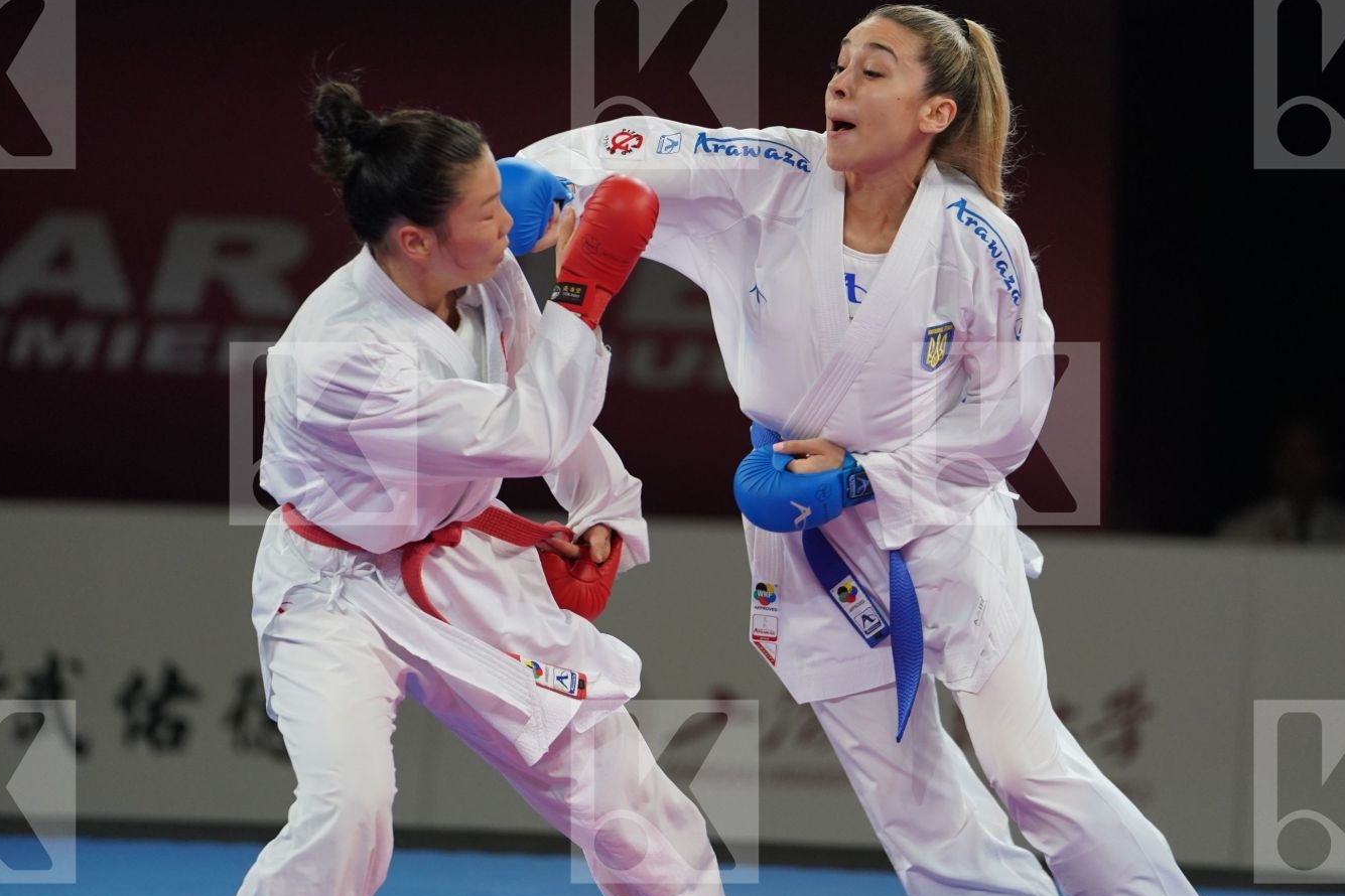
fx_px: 9975
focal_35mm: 267
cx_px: 665
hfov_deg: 7.7
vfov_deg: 5.1
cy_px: 434
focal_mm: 198
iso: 1600
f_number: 2.8
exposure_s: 1/1000
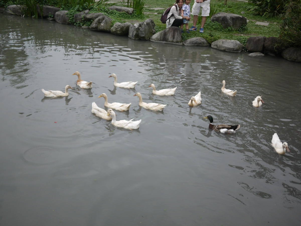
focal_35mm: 40
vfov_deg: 36.0
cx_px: 150
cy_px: 113
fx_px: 348
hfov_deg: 46.8
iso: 160
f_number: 2
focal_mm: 20
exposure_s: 1/1300
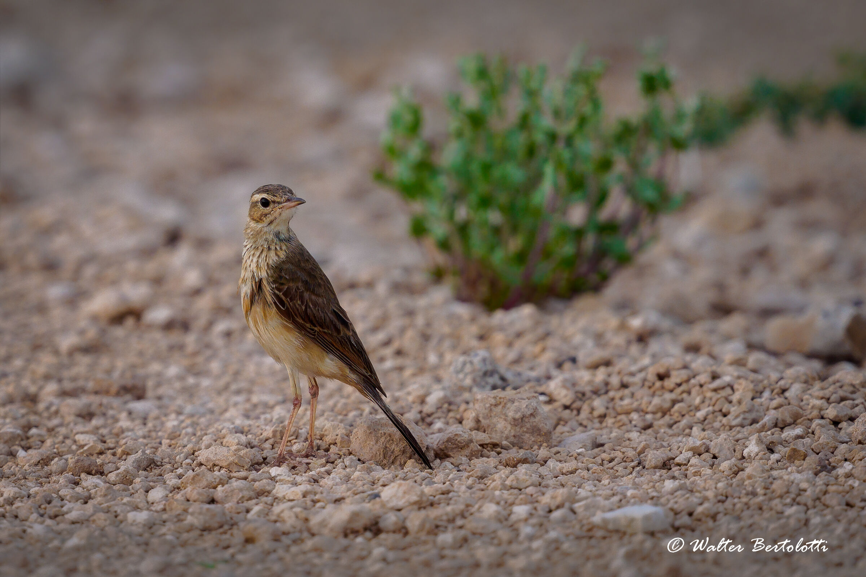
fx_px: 10103
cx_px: 433
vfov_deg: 3.3
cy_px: 288
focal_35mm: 420
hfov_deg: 4.9
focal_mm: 420
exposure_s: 1/2500
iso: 800
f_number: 4
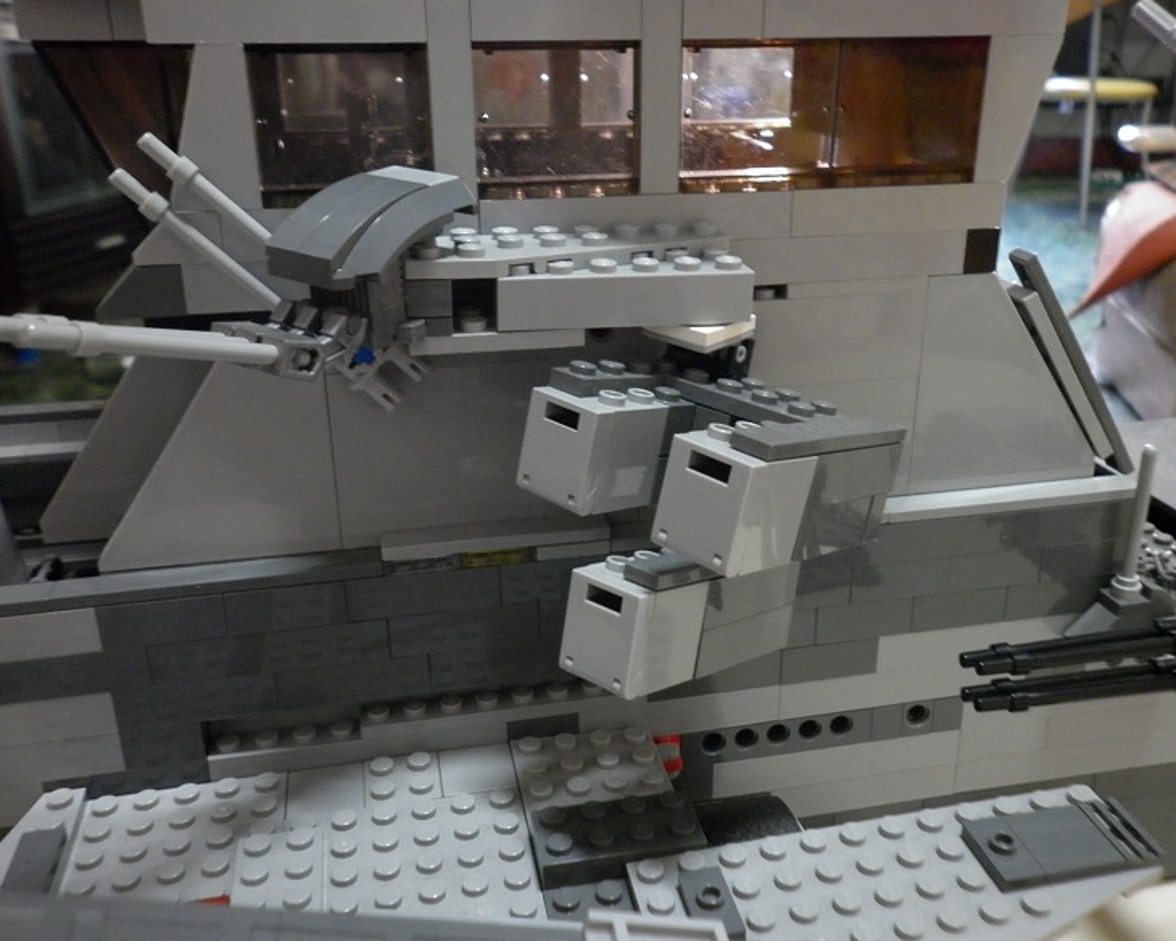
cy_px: 474
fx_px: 1079
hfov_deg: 57.2
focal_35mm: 31
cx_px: 609
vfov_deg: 47.1
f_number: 2.8
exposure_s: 1/8
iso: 320
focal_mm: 5.3
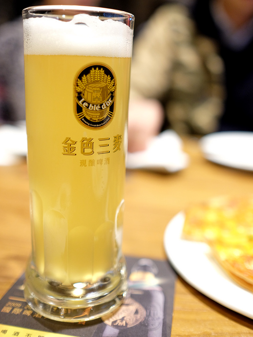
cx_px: 130
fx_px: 380
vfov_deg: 47.7
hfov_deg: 36.8
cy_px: 145
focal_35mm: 39
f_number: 1.4
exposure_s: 1/120
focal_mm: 23
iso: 1000
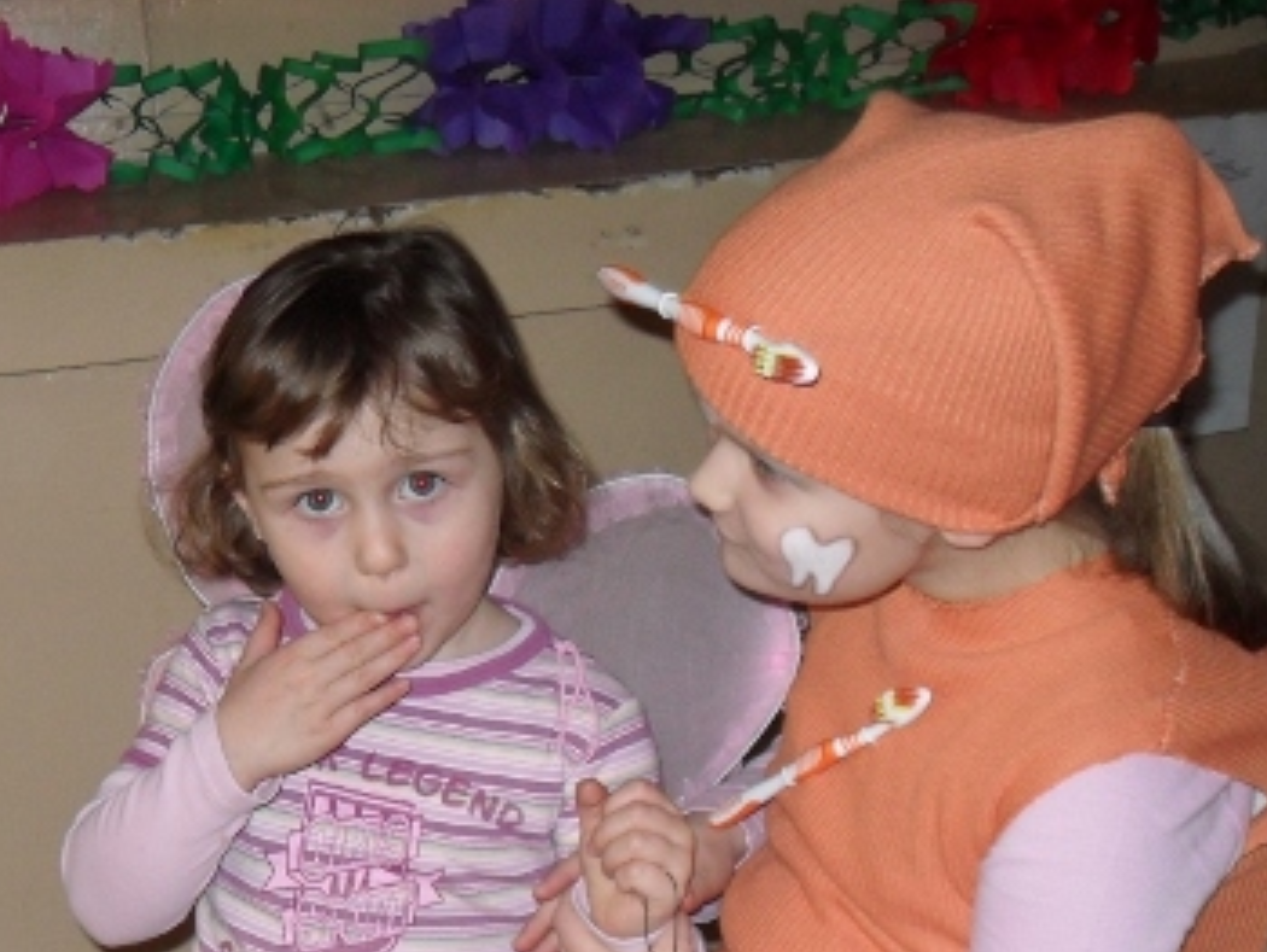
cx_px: 304
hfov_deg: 31.5
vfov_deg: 23.9
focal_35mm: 60
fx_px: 2198
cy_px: 811
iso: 200
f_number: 2.8
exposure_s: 1/45
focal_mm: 6.2
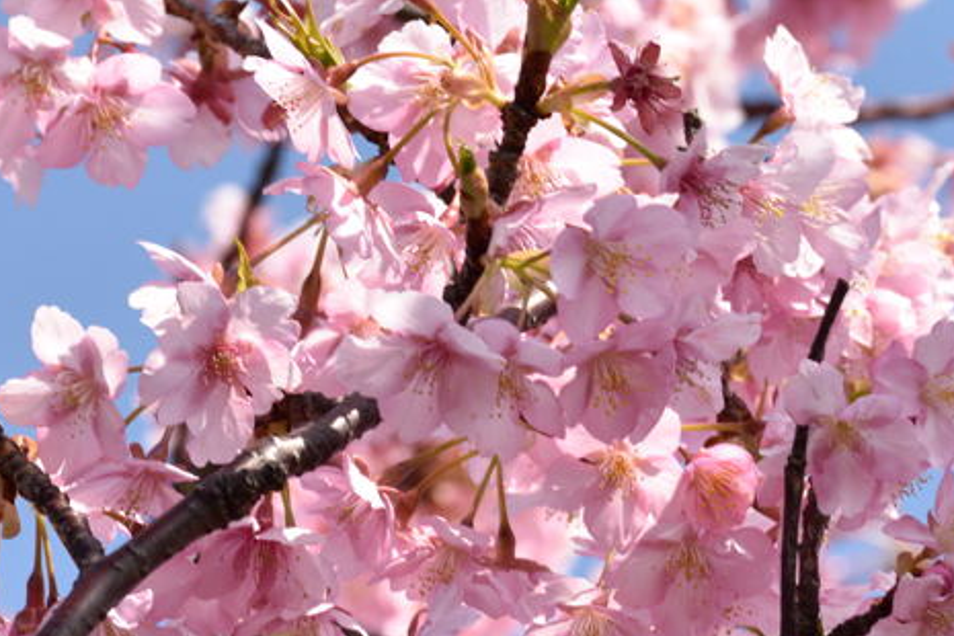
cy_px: 484
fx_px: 12242
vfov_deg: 3.0
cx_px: 632
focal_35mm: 462
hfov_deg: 4.5
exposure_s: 1/125
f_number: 11
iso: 100
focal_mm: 140
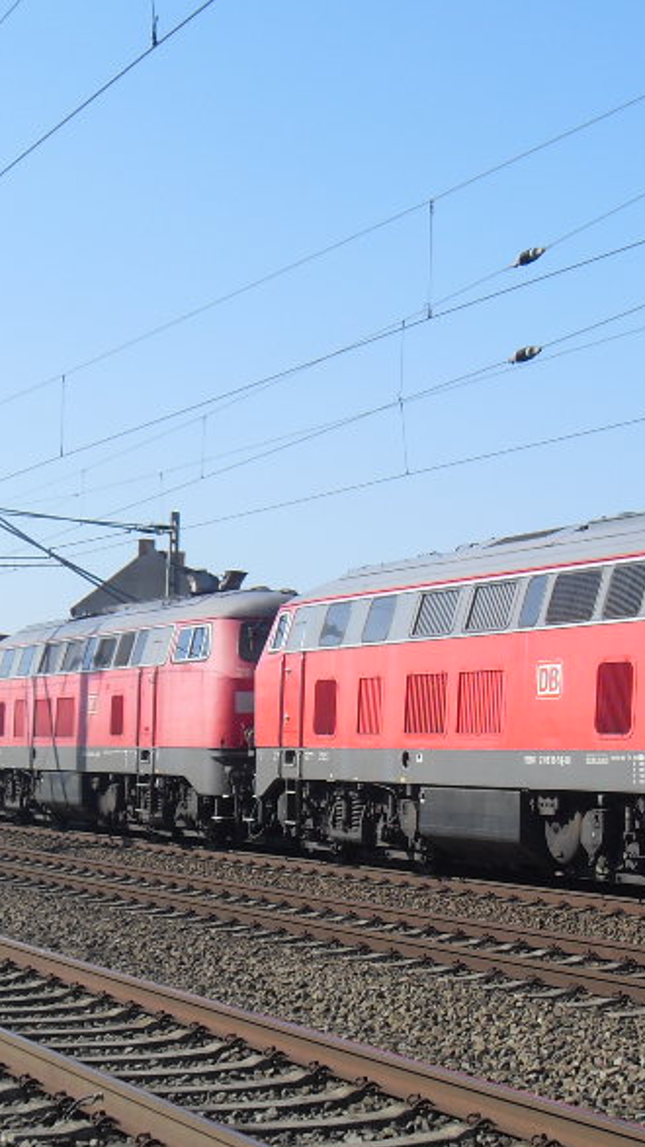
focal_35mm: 76
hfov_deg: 15.8
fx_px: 2312
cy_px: 701
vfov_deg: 27.8
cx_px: 498
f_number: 7.7
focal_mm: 7.1
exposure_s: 1/180
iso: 80
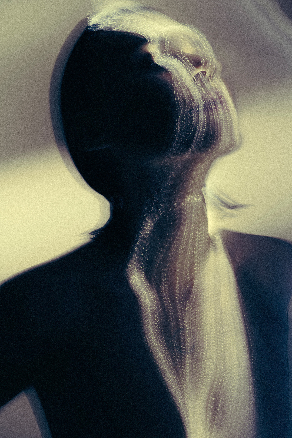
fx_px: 608
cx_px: 146
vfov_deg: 39.6
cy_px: 219
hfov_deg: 27.0
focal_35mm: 50
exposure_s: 4
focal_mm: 50
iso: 100
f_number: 8
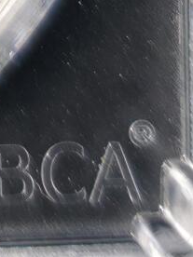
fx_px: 2178
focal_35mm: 293
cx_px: -414
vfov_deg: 6.1
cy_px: -578
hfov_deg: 4.8
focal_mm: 5.85
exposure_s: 1/100
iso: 100
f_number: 1.63
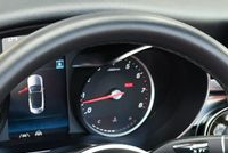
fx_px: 812
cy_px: 226
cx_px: 184
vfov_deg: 10.4
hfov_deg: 15.9
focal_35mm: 128
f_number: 3.8
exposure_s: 1/250
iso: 500
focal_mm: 20
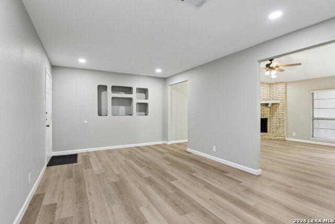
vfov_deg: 67.4
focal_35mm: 18
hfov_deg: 90.0
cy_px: 112
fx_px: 168
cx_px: 168
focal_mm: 18
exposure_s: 1/20
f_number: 8
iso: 1600
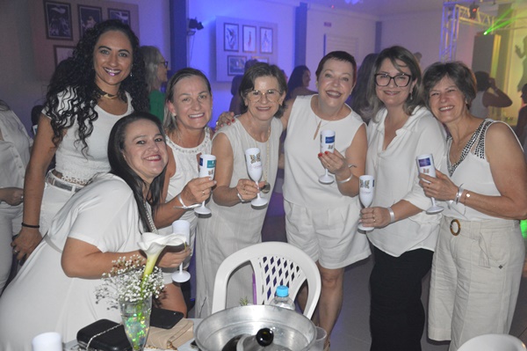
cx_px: 264
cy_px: 176
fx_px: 483
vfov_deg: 39.9
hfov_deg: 57.3
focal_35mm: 33
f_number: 3.8
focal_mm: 22
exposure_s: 1/60
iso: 3200
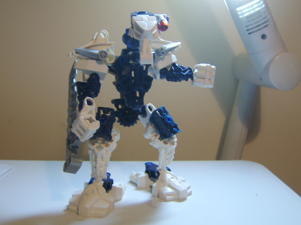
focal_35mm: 31
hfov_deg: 58.4
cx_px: 150
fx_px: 270
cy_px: 112
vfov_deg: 45.4
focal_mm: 8.13
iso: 71
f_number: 2.7
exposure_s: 1/16
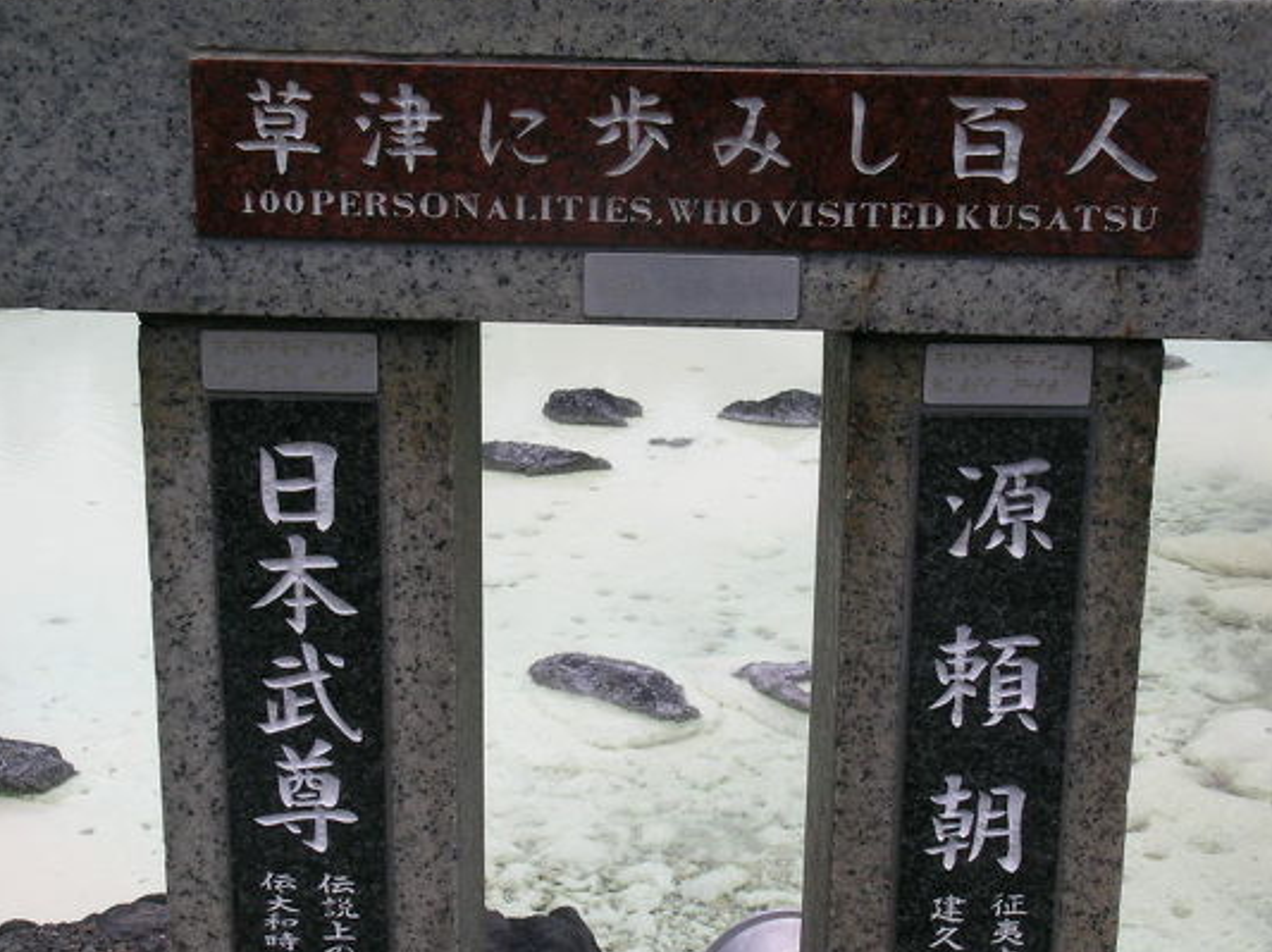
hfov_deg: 31.7
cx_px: 640
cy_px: 488
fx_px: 2240
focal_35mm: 61
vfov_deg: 24.0
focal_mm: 10.3
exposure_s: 1/269
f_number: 7.6
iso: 50
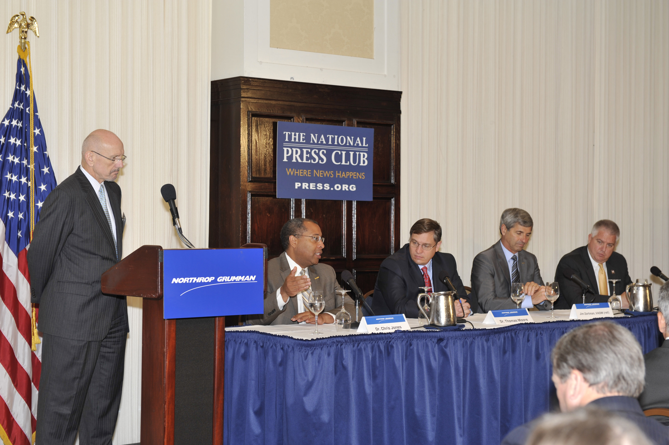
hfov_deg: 28.9
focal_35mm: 70
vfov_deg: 19.4
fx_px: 1300
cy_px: 222
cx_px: 334
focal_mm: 70
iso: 400
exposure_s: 1/60
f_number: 5.6
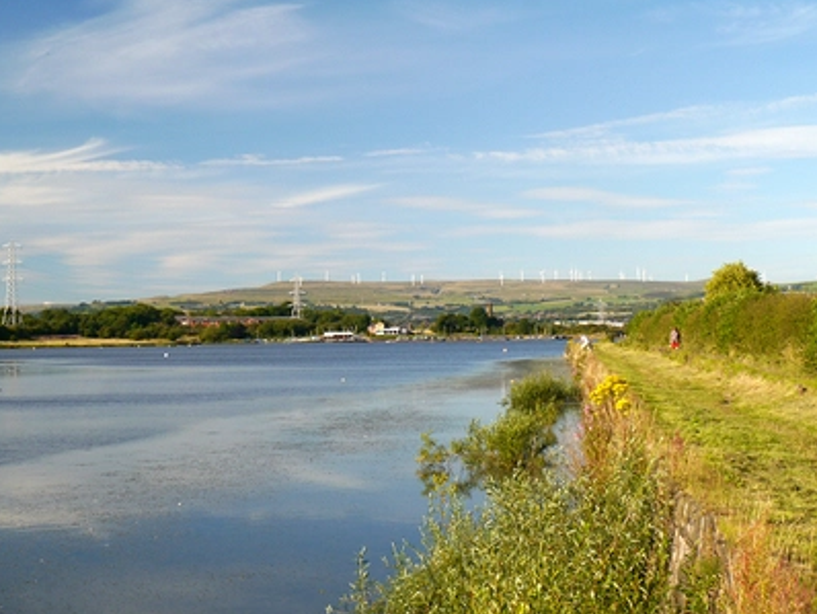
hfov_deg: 27.8
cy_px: 348
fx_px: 1653
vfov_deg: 21.0
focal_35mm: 70
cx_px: 429
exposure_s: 1/40
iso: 200
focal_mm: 29
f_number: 16
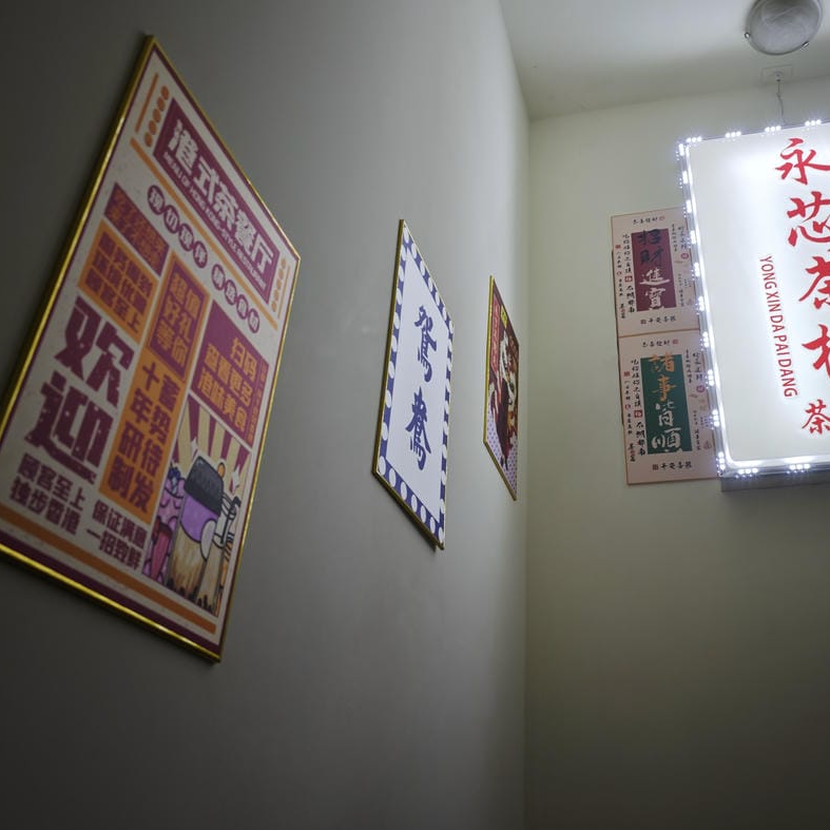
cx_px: 539
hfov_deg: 51.7
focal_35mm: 31
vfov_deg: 52.4
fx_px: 841
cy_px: 373
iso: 100
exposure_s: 1/120
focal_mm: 8.72
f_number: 2
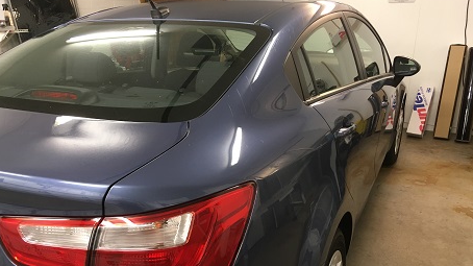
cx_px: 236
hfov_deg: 61.0
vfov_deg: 36.5
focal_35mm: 32
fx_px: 401
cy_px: 164
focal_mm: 4.15
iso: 100
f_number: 2.2
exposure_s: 1/30
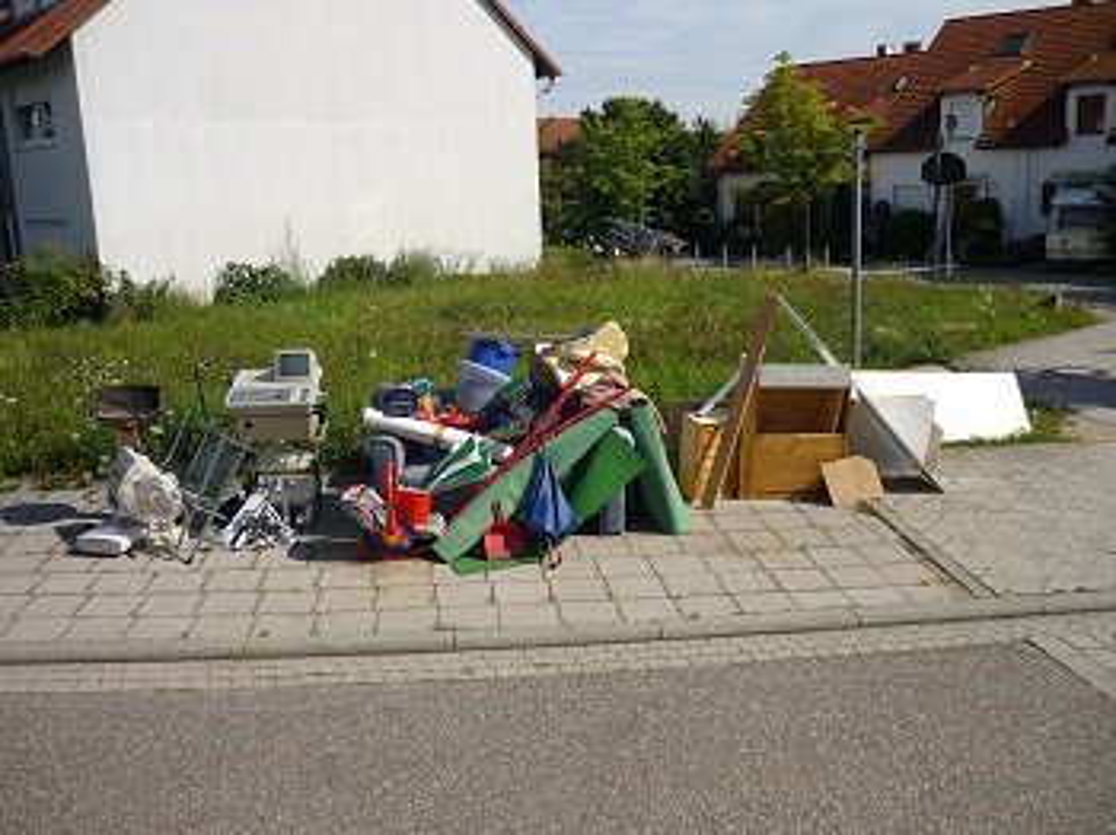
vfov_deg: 42.9
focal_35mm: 33
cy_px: 418
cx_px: 558
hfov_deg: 55.4
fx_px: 1063
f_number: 8
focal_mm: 5.5
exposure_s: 1/250
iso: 100
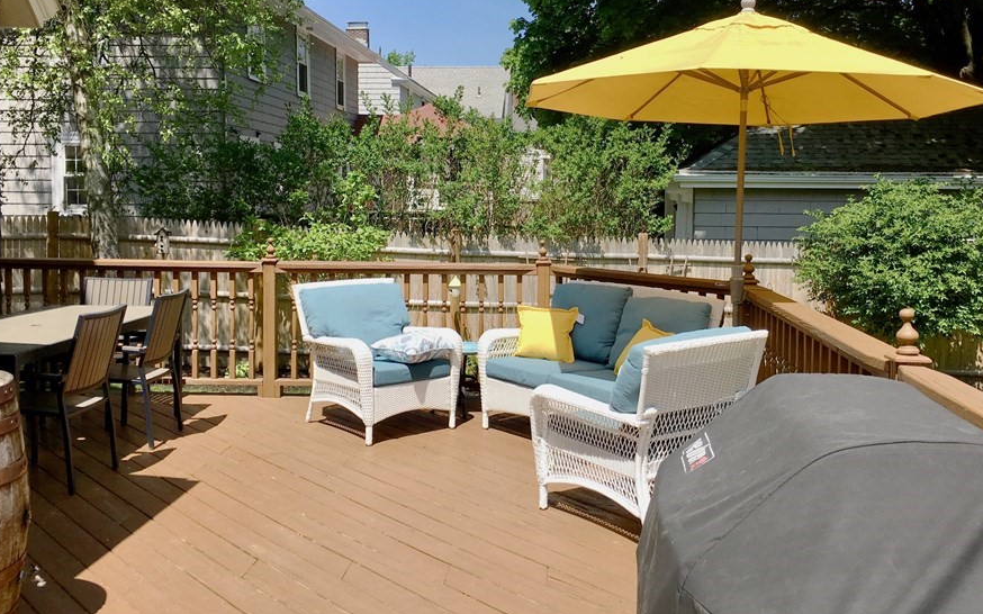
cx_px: 524
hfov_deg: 54.0
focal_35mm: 36
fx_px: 964
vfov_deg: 35.2
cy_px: 240
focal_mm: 4.15
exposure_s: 1/1166
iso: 25
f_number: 2.2
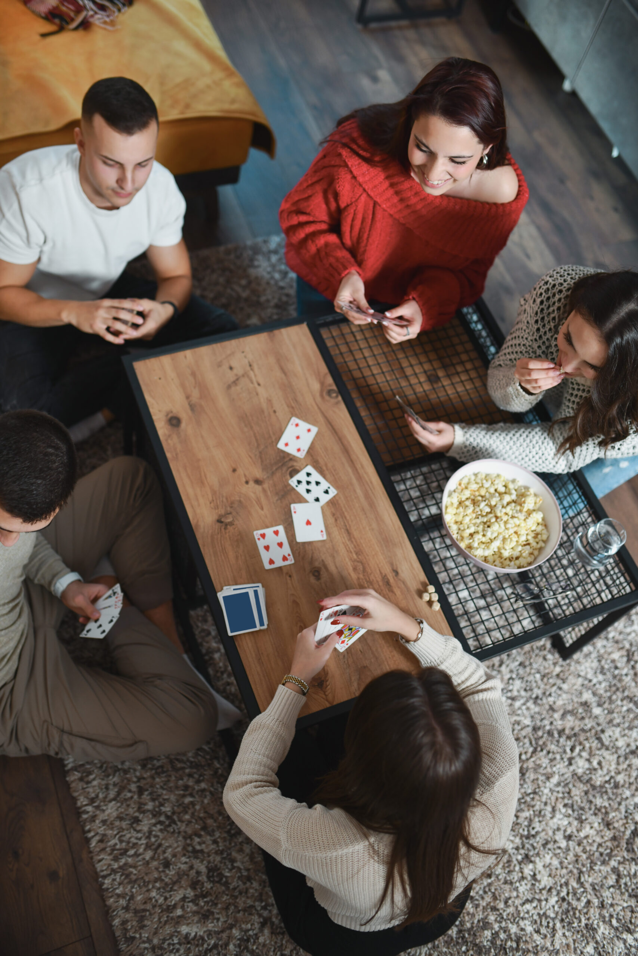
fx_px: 930
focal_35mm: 35
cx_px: 319
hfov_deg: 37.9
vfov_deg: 54.4
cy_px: 478
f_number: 2
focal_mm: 35
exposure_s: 1/160
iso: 400
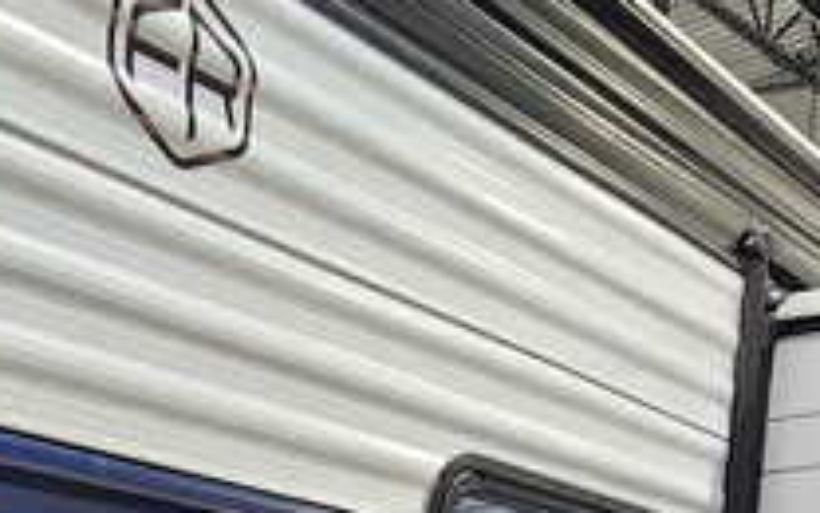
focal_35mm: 68
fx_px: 1520
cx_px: -114
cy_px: 1030
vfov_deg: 15.3
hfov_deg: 27.3
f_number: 2.2
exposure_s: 1/60
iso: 160
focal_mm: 2.2
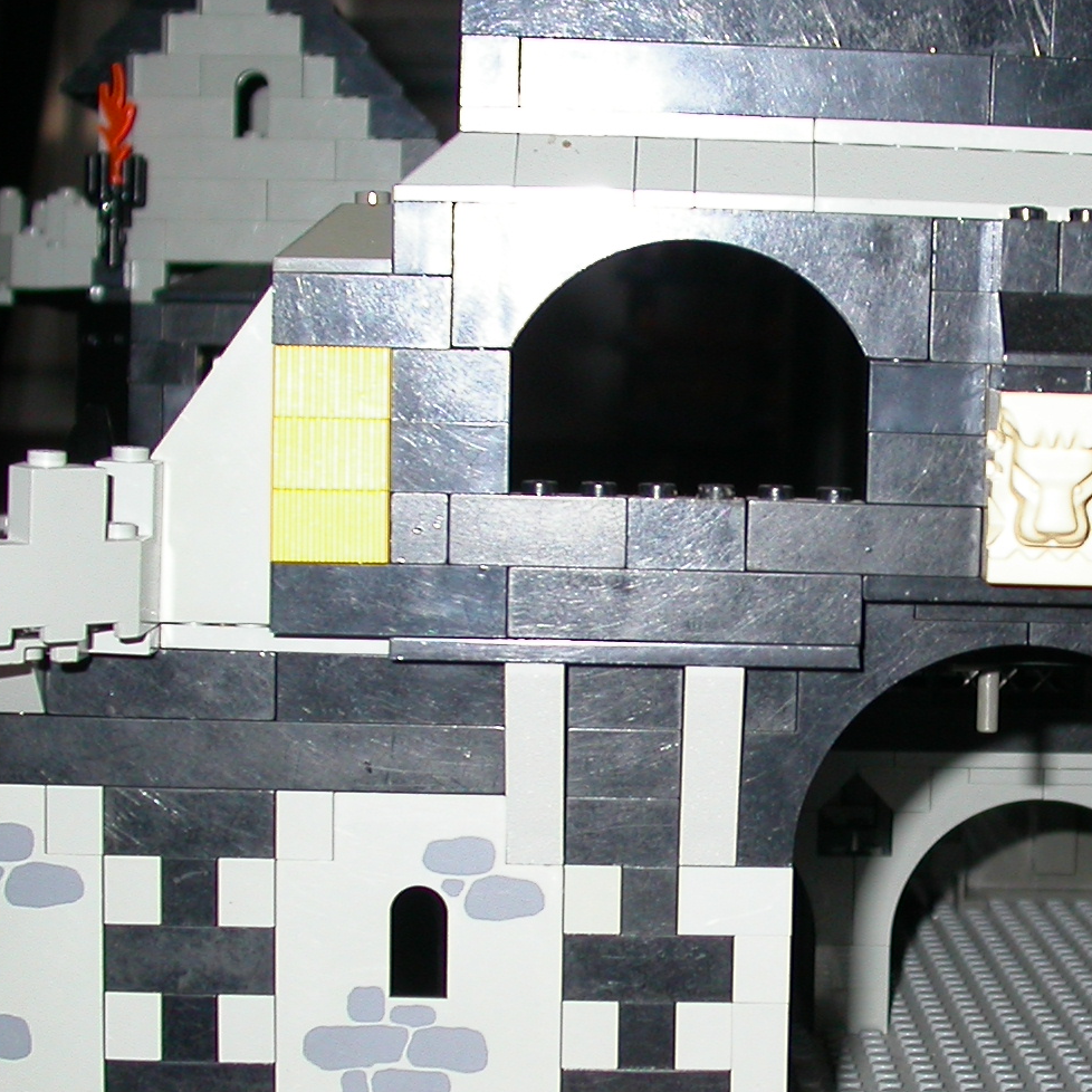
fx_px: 2784
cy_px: 696
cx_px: 932
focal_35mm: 78
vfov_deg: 22.1
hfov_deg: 21.8
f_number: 2.6
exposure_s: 1/60
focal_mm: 7.85
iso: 100
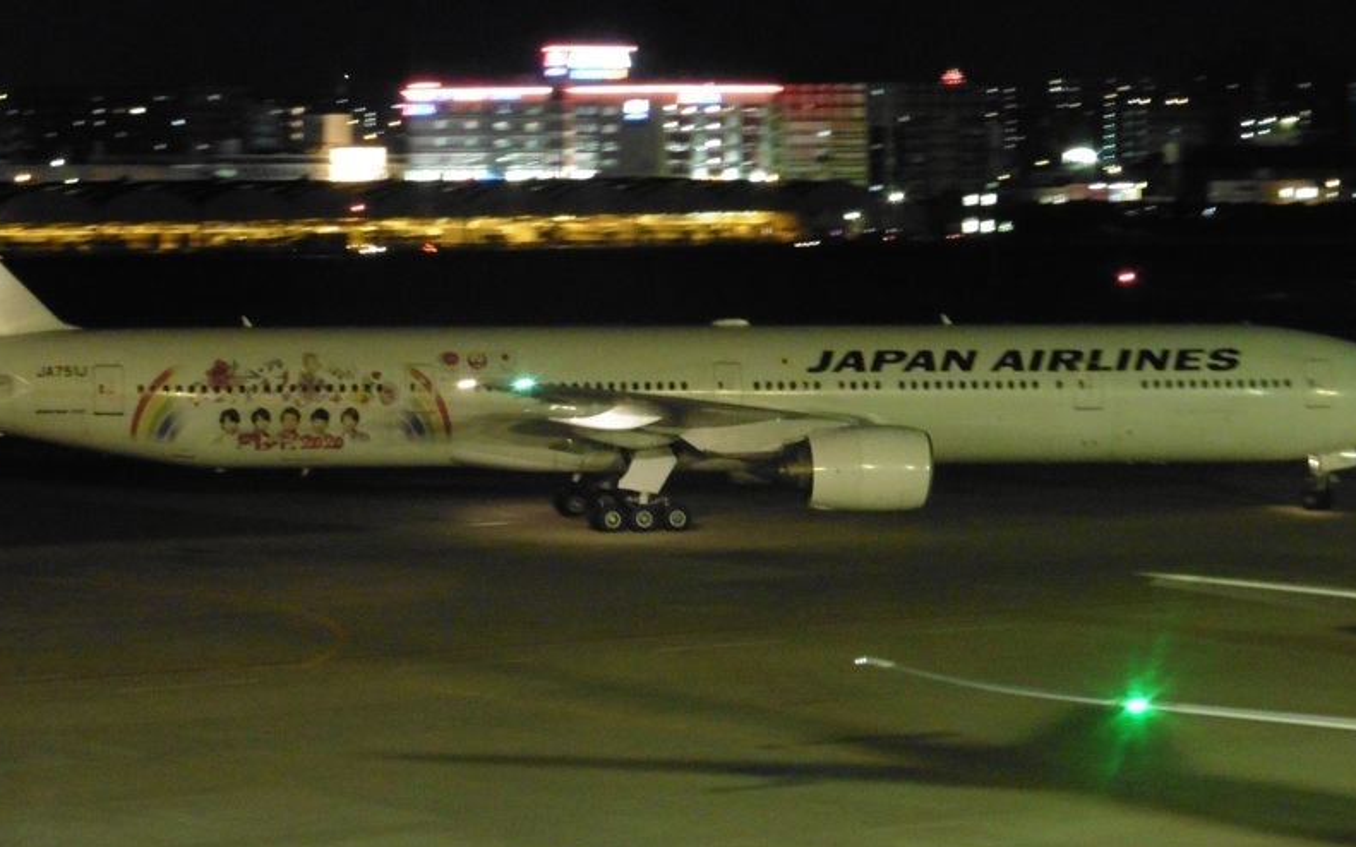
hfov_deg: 14.9
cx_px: 603
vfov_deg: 9.4
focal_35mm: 140
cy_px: 343
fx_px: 5173
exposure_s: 1/4
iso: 1000
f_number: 5.3
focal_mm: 18.2
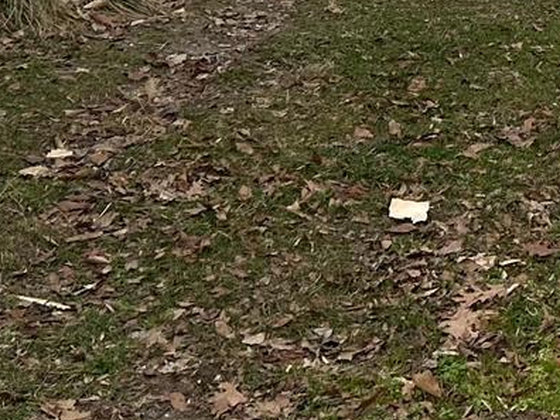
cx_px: 829
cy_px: -354
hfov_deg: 14.8
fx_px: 2006
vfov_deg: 11.1
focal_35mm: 124
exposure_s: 1/3861
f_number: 1.78
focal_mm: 6.86
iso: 80
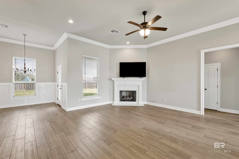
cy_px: 80
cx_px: 120
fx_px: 100
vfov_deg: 77.3
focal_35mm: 15
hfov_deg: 100.4
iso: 400
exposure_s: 1/10
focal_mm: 15
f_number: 11
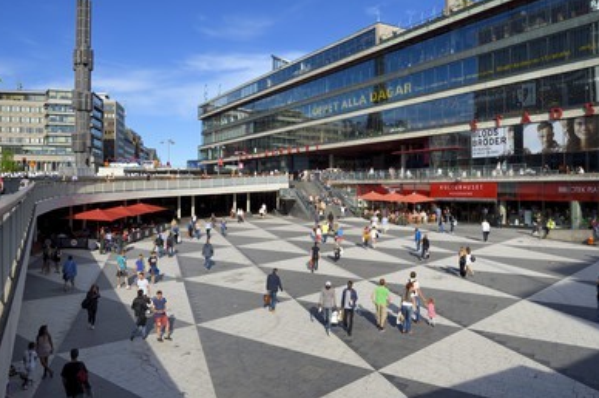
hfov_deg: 69.3
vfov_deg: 49.5
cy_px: 188
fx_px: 432
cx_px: 278
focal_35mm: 26
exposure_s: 1/320
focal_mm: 24
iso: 200
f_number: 10
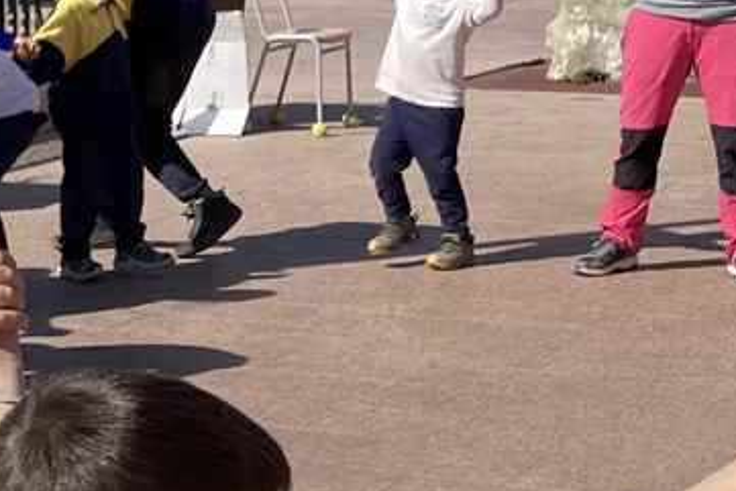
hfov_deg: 15.4
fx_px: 2659
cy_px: 541
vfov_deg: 10.4
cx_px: -20
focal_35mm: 130
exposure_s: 1/1779
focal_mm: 3.99
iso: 20
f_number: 1.8
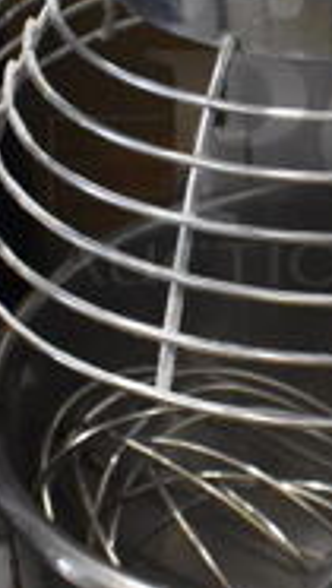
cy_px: 131
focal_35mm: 139
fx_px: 2169
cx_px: 383
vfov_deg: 15.4
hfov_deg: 8.7
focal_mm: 18
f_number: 3.5
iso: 4000
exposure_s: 1/125
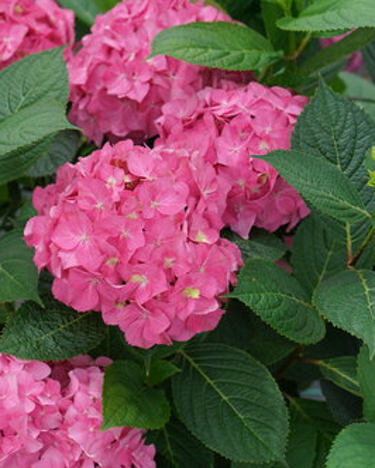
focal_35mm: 99
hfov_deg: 15.5
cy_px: 234
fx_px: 1372
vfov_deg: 19.4
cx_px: 97
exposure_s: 1/250
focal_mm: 70
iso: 200
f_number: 7.1
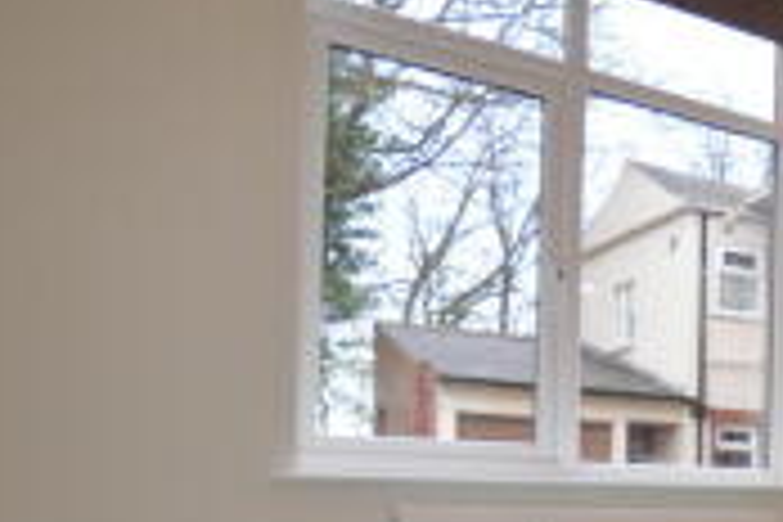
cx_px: 945
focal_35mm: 41
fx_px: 892
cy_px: 511
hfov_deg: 36.4
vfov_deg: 30.5
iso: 220
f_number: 4
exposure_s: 1/125
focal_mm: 10
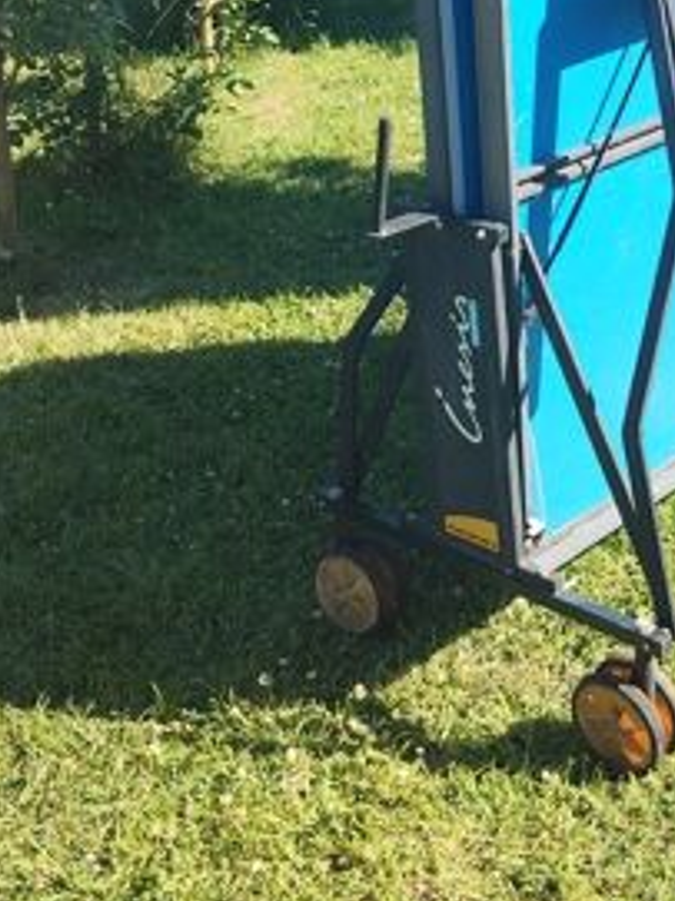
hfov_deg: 24.1
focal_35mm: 59
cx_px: 618
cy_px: 203
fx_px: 1535
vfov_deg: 32.0
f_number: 1.8
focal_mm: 4.15
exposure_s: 1/630
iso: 100
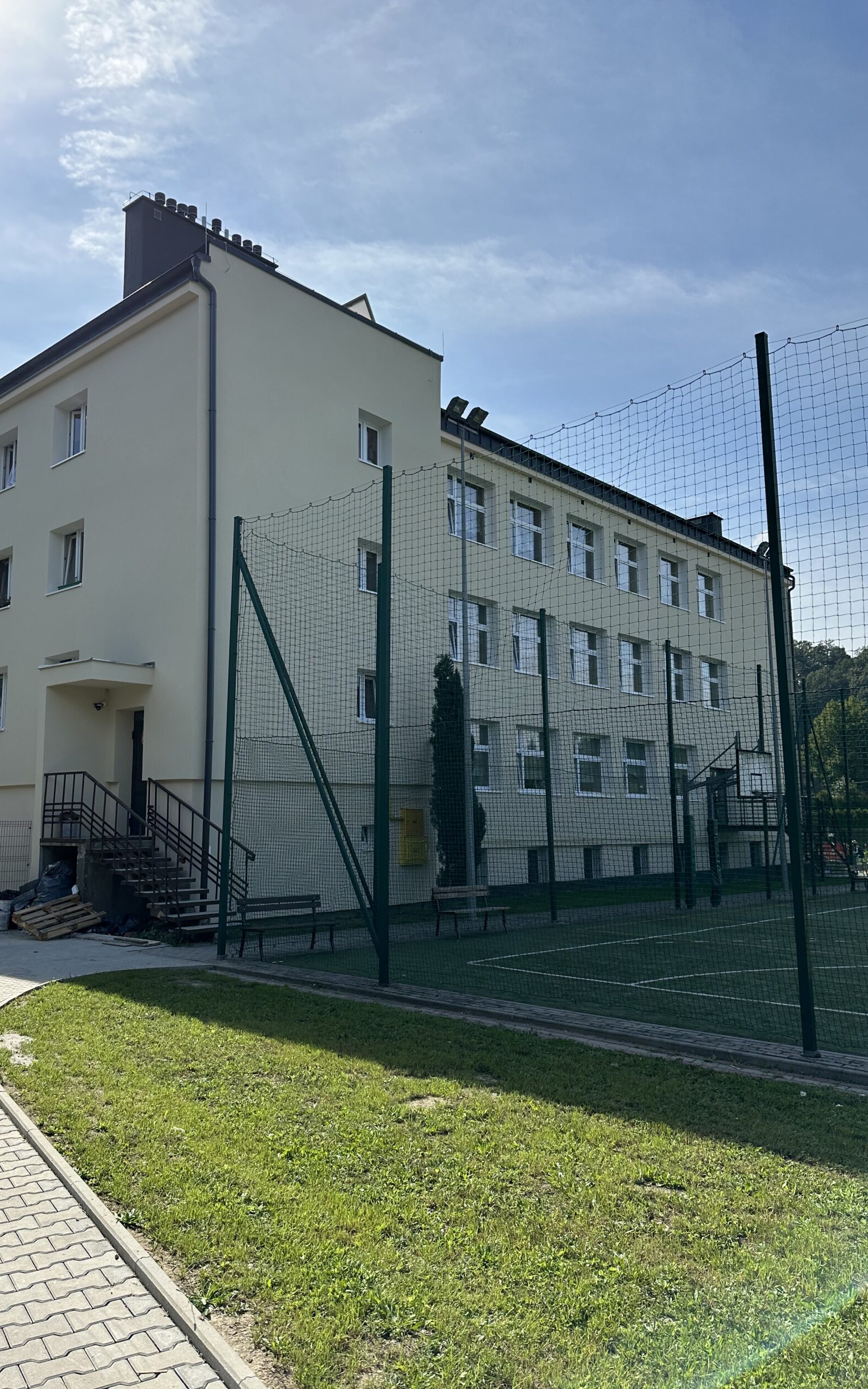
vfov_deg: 70.4
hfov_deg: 47.5
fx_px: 984
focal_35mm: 26
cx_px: 371
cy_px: 682
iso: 80
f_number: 1.78
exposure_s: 1/6211
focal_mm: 6.86
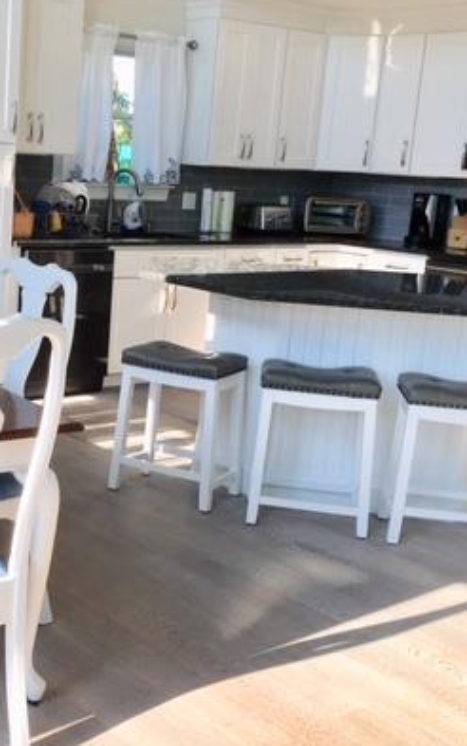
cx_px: 74
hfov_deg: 25.3
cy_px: 368
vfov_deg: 40.3
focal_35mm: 50
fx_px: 1017
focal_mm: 4.15
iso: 25
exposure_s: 1/270
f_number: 2.2
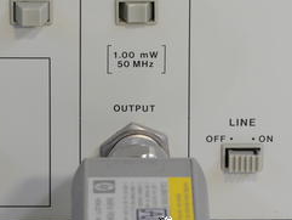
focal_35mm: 464
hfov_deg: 4.3
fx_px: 3916
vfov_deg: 3.2
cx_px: 136
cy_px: 103
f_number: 14
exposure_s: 1/2.5
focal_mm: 140
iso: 400
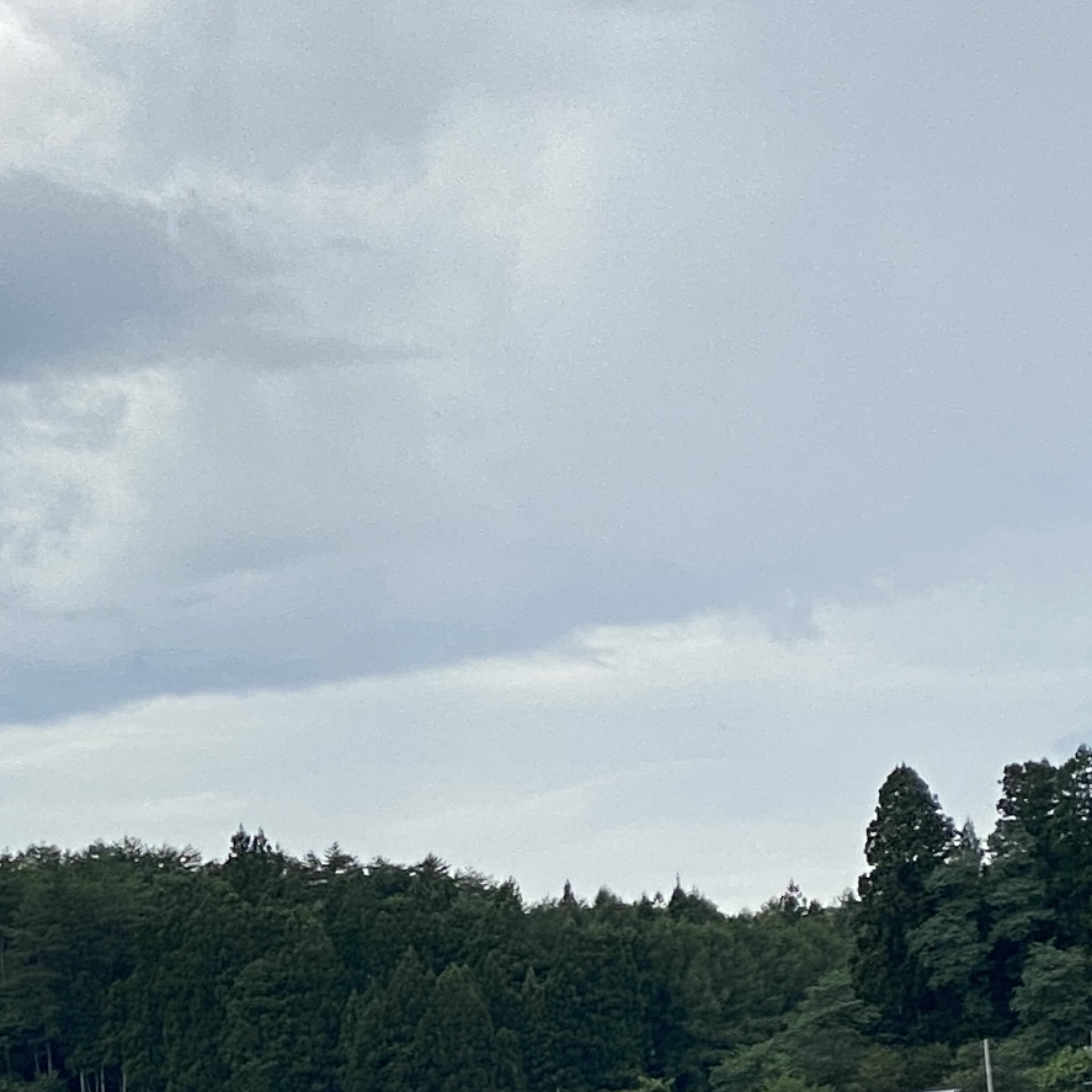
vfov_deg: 8.3
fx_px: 7459
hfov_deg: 8.3
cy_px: 1204
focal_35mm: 209
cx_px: -96
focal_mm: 6
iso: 20
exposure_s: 1/1115
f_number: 2
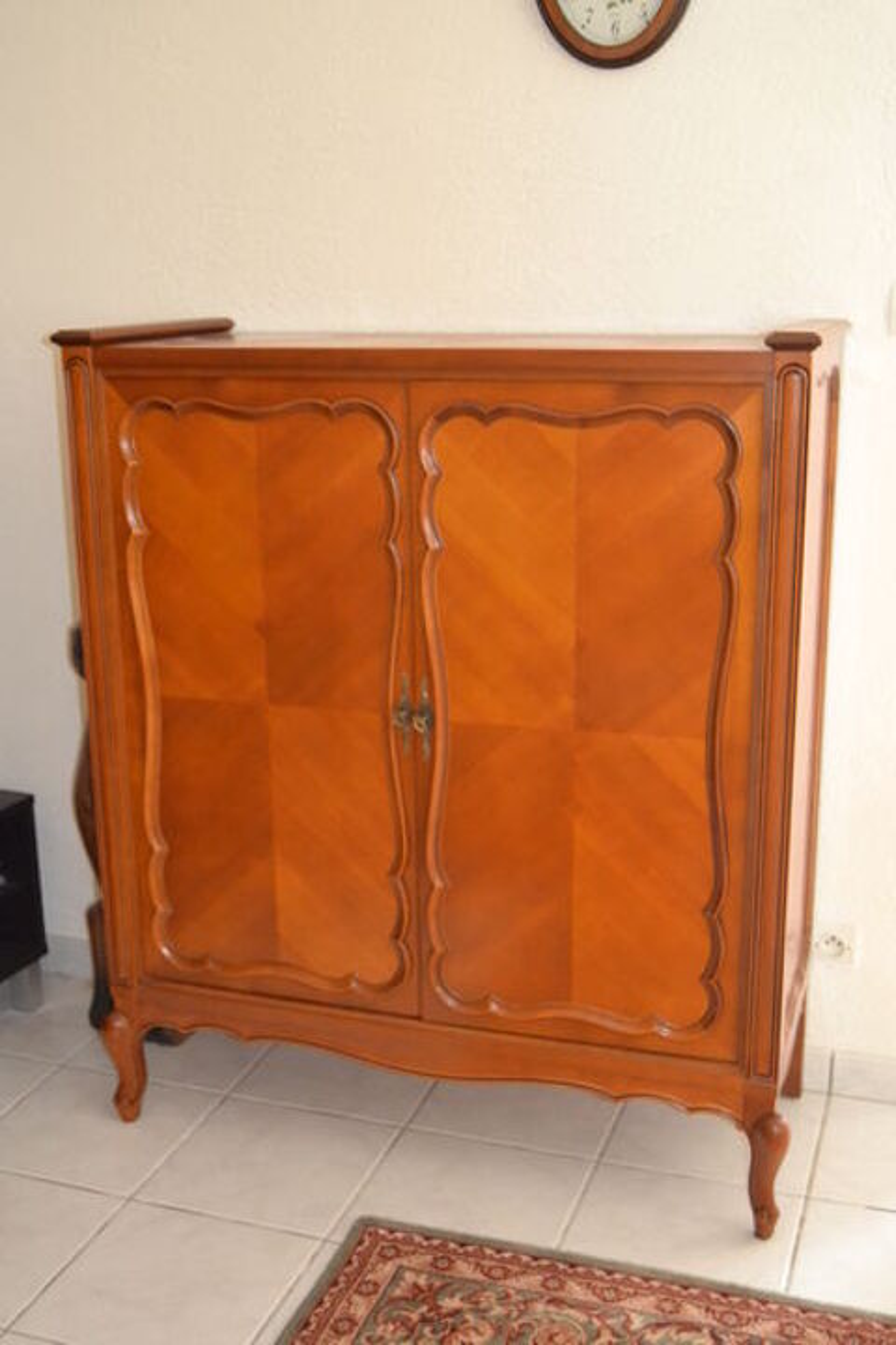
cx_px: 448
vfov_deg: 49.6
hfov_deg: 34.2
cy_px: 672
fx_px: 1456
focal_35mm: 39
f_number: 4
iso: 3200
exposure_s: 1/60
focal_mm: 26
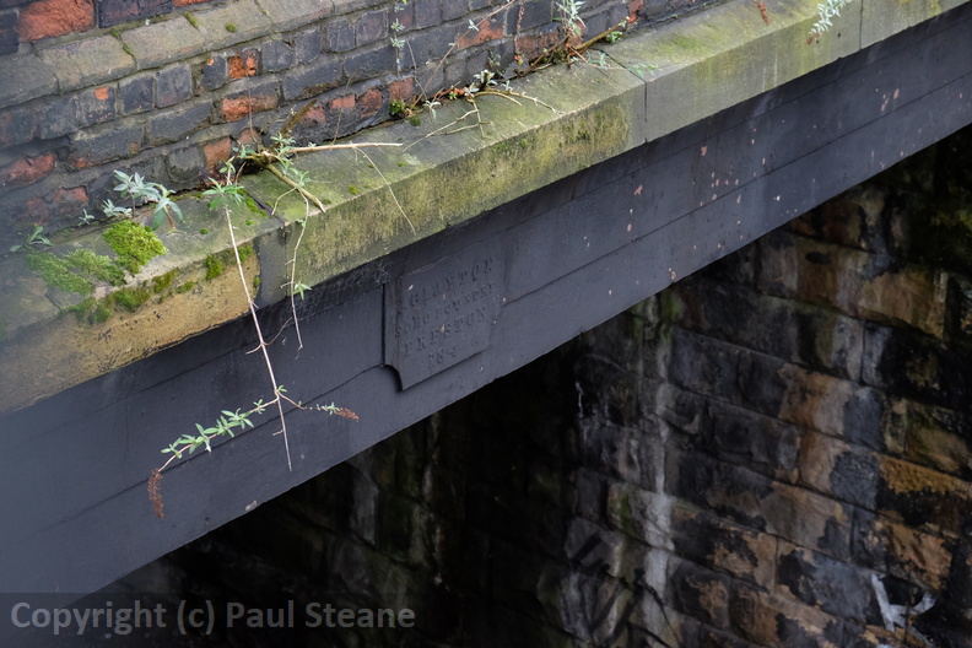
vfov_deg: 16.5
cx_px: 486
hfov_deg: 24.5
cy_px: 324
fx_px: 2241
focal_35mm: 83
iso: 1600
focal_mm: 55
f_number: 4
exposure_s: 1/180
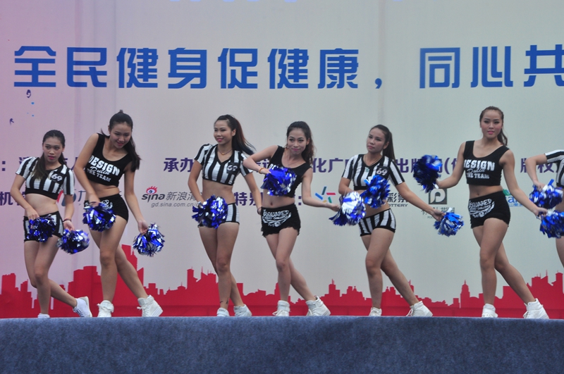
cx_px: 282
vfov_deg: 10.1
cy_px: 187
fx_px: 2112
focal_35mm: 135
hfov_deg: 15.2
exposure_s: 1/100
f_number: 20
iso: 400
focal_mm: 90
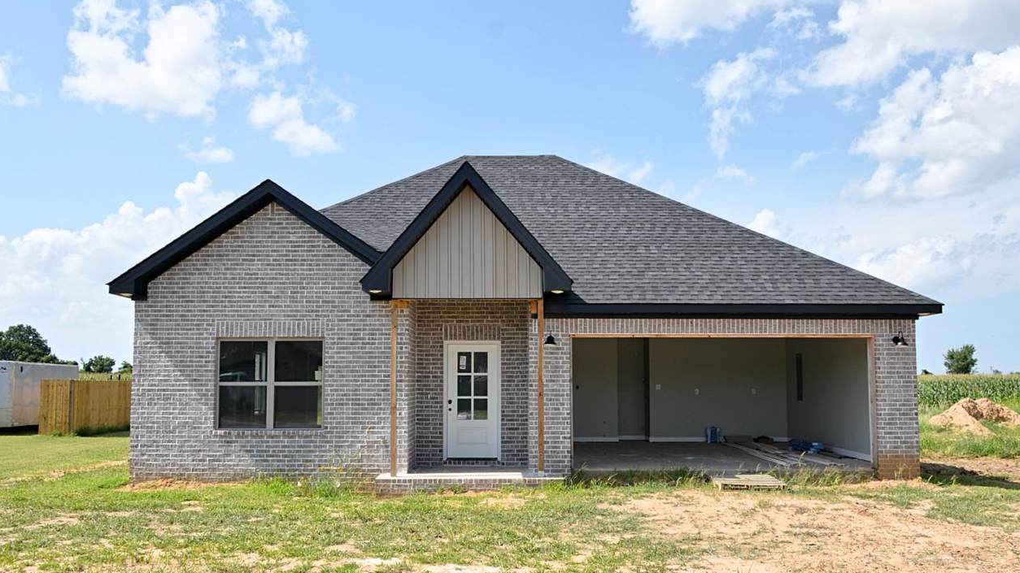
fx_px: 865
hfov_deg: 61.0
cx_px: 506
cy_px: 299
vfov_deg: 36.7
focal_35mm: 32
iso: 100
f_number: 8
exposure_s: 1/250
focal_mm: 20
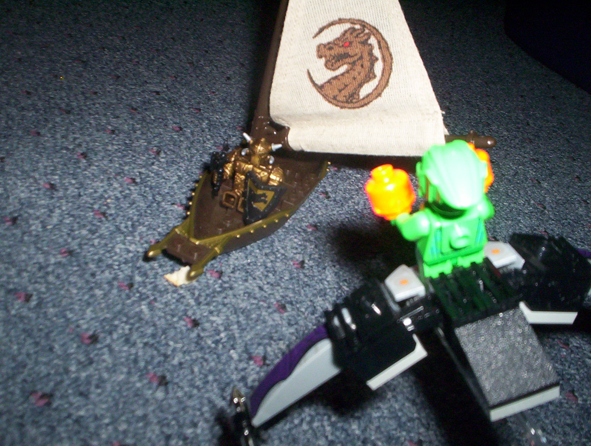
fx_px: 650
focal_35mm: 38
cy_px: 223
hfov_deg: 48.9
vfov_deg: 37.9
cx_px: 296
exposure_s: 1/60
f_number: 4.5
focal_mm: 4.99
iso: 140
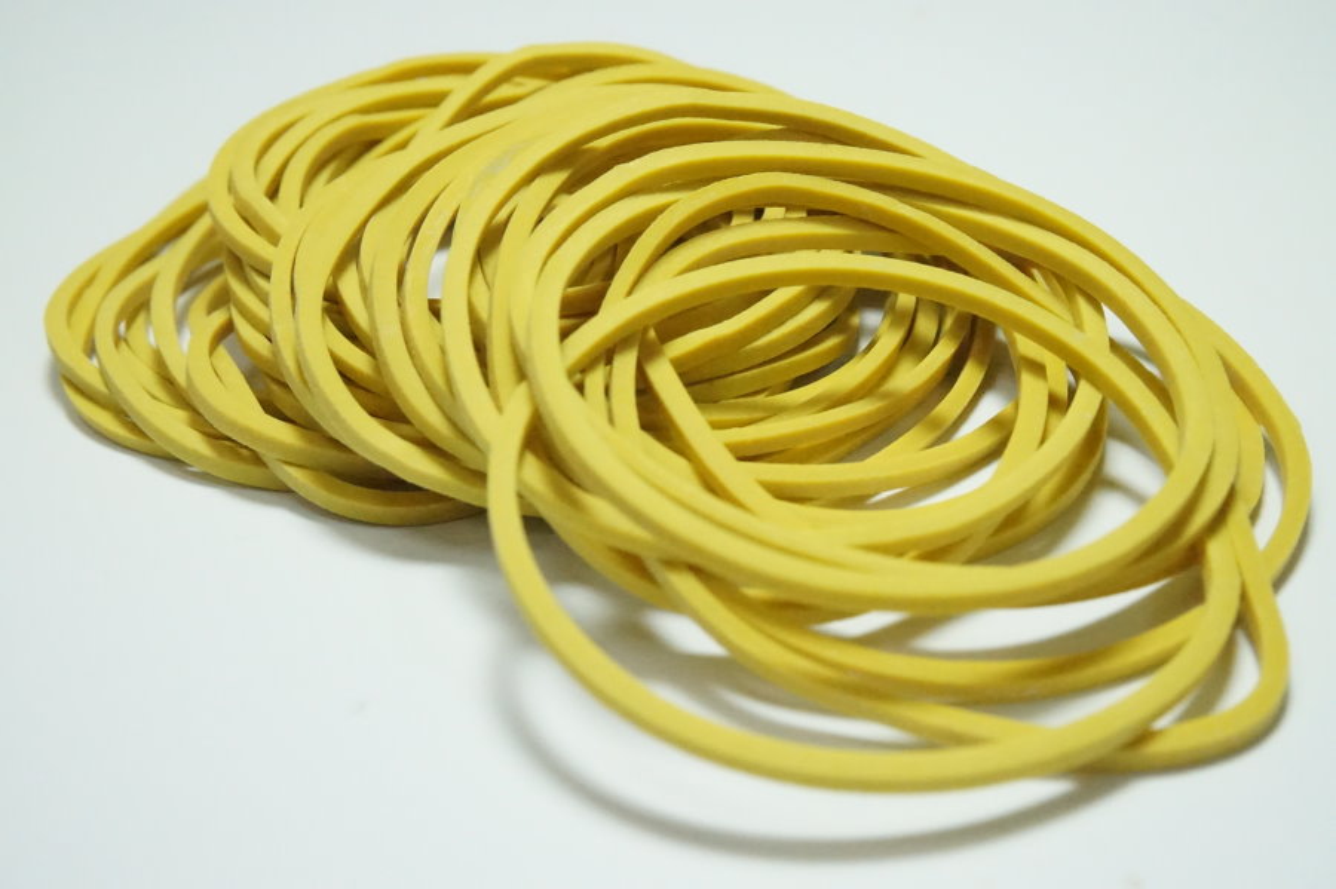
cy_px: 444
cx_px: 668
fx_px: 1892
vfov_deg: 26.5
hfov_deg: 38.9
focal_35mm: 51
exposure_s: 1/320
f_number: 14
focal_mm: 34
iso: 8000
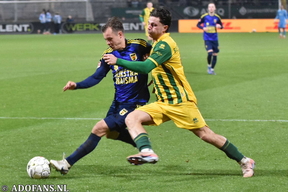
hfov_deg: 17.1
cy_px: 96
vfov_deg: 11.4
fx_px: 960
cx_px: 144
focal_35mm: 120
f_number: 2.8
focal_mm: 80
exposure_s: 1/400
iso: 2500
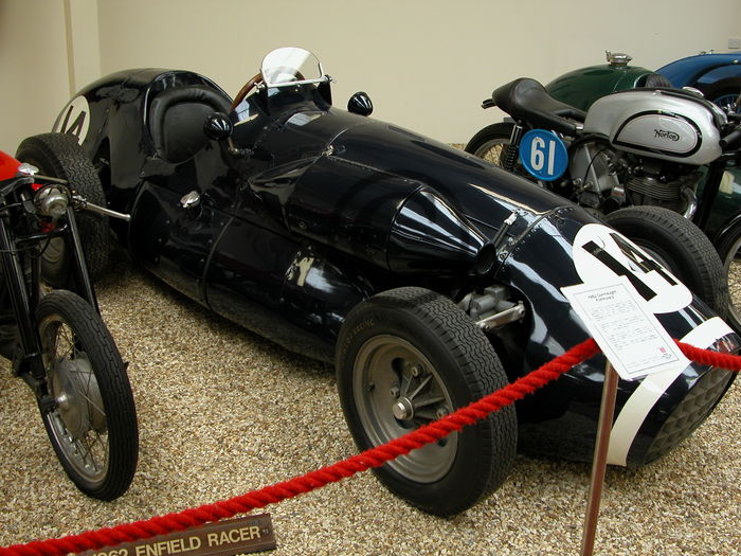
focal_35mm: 40
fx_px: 856
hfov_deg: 46.8
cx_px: 398
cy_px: 239
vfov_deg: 35.9
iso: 100
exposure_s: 1/30.6
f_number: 2.8
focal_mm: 8.9
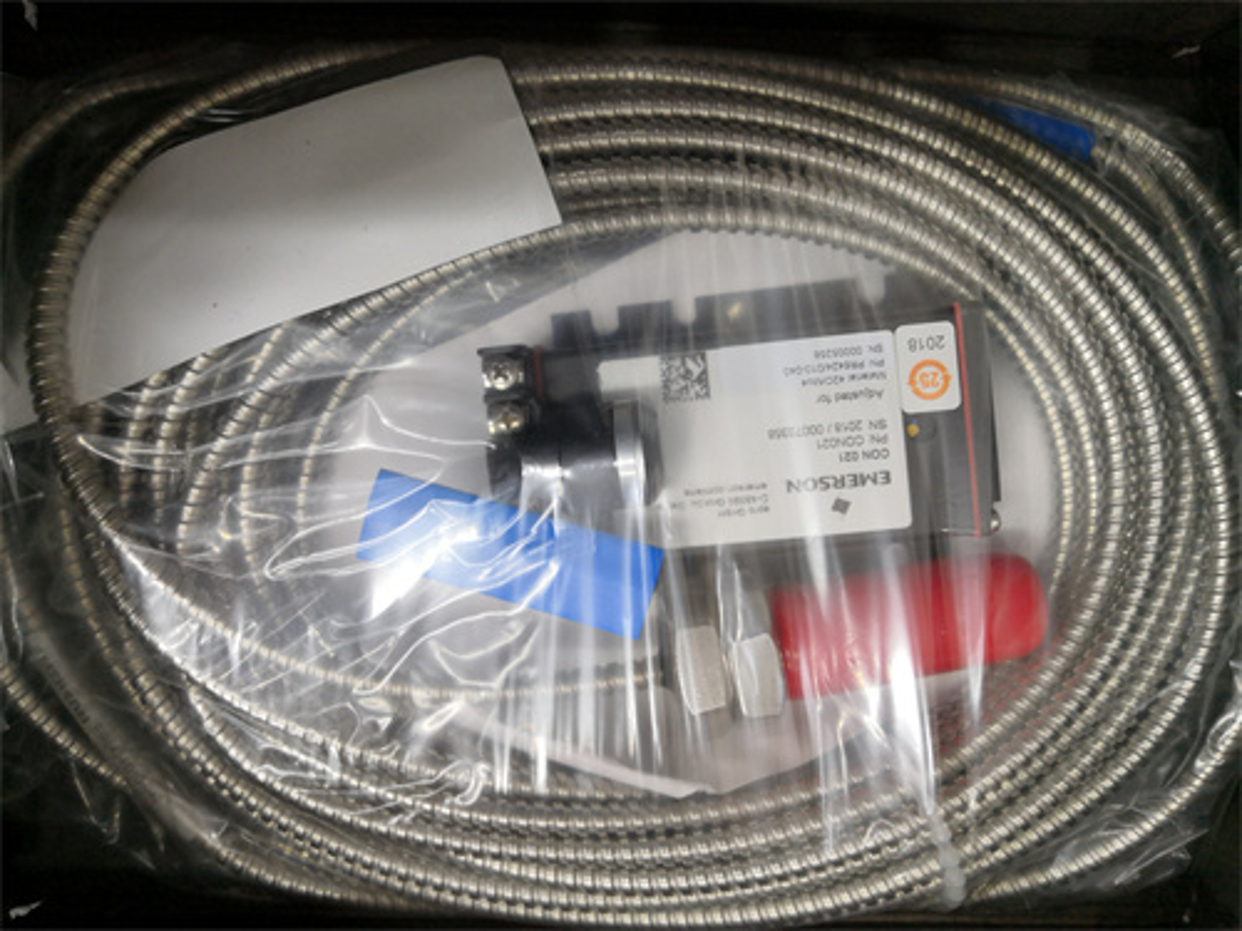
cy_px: 466
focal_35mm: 27
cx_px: 621
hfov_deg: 65.3
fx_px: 969
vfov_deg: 51.4
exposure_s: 1/33.3
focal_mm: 3.95
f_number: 1.8
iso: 160
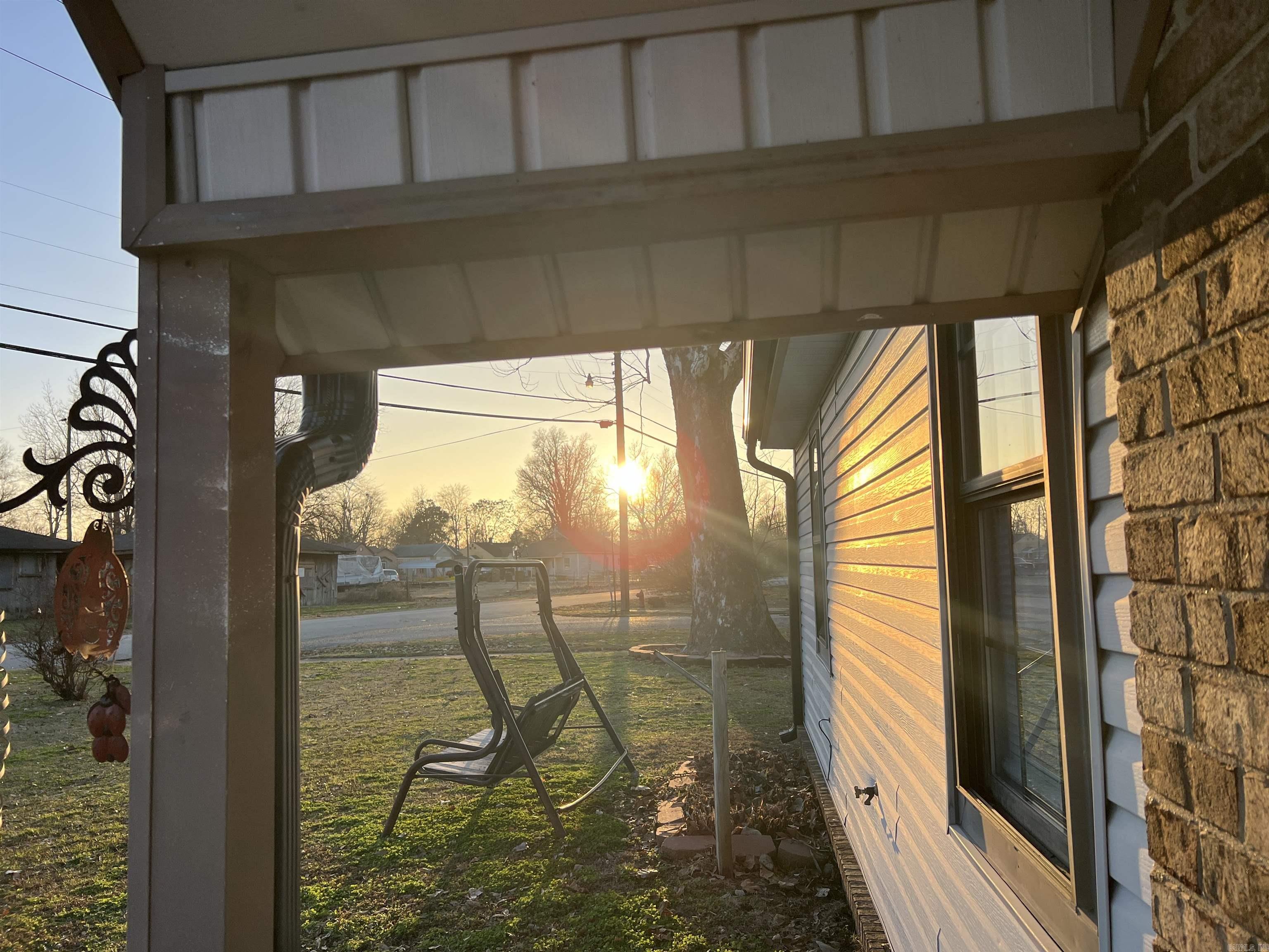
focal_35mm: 26
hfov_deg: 67.3
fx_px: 953
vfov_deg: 53.1
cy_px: 476
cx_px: 634
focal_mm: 5.7
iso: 50
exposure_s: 1/1645
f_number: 1.5
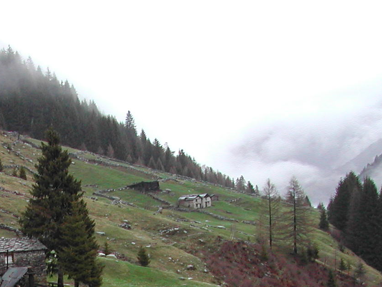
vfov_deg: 15.3
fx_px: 1026
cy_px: 346
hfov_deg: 20.4
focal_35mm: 93
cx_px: 4
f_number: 2.8
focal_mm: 8
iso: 100
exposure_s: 1/466
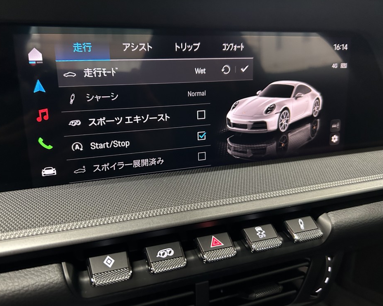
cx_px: 173
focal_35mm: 28
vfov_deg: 51.5
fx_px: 317
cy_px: 153
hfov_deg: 62.1
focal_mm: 5.7
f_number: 1.5
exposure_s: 1/40
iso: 500
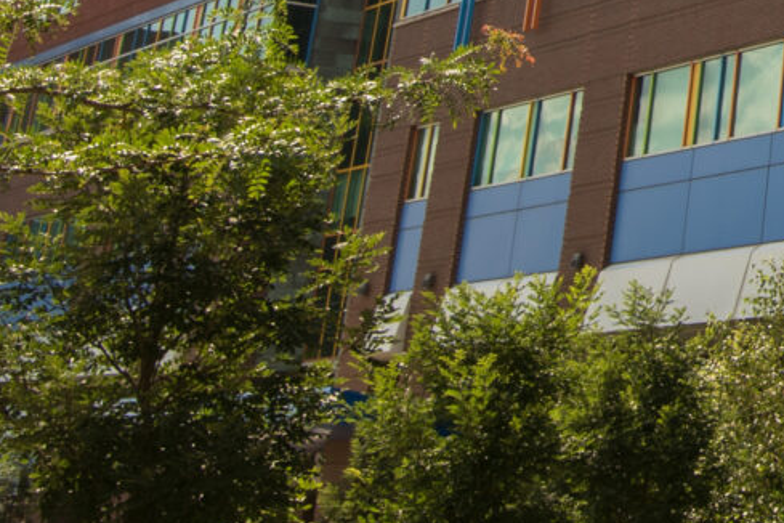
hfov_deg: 18.5
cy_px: -384
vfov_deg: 13.9
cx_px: 1360
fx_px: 1938
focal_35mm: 89
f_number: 9
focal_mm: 17
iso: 100
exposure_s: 1/125
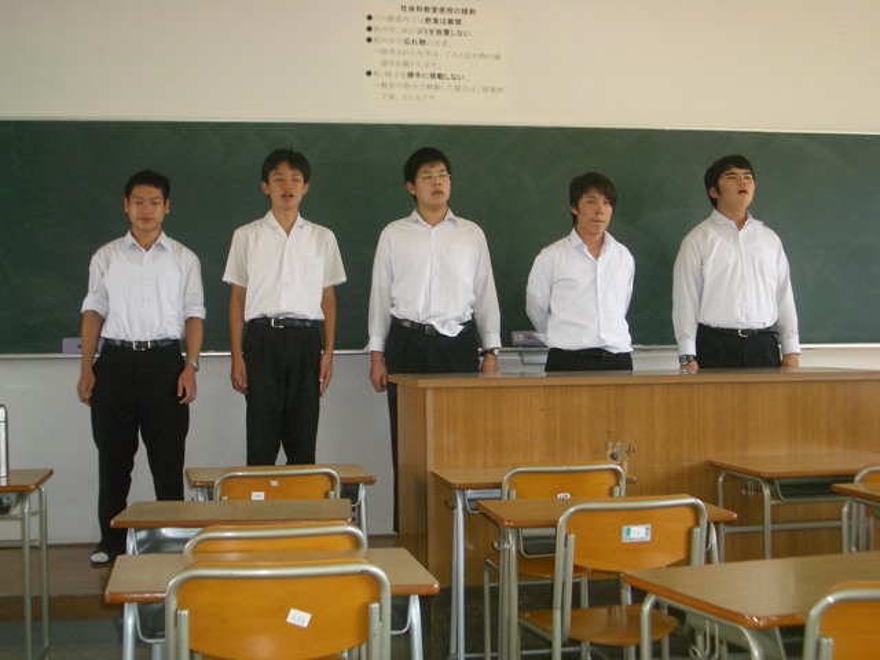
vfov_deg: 29.7
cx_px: 440
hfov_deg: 38.9
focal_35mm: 49
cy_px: 330
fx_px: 1246
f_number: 3.1
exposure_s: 1/60
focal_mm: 8.2
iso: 100
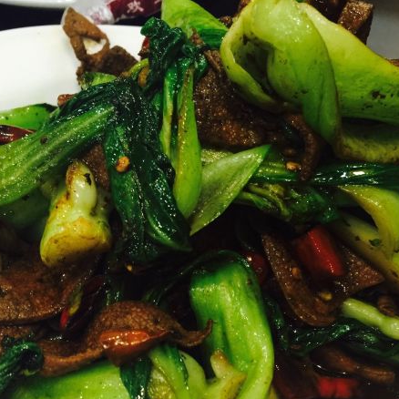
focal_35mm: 41
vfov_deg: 40.8
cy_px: 238
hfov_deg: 40.9
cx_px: 217
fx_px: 535
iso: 100
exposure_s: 1/8
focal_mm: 4.15
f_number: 2.2
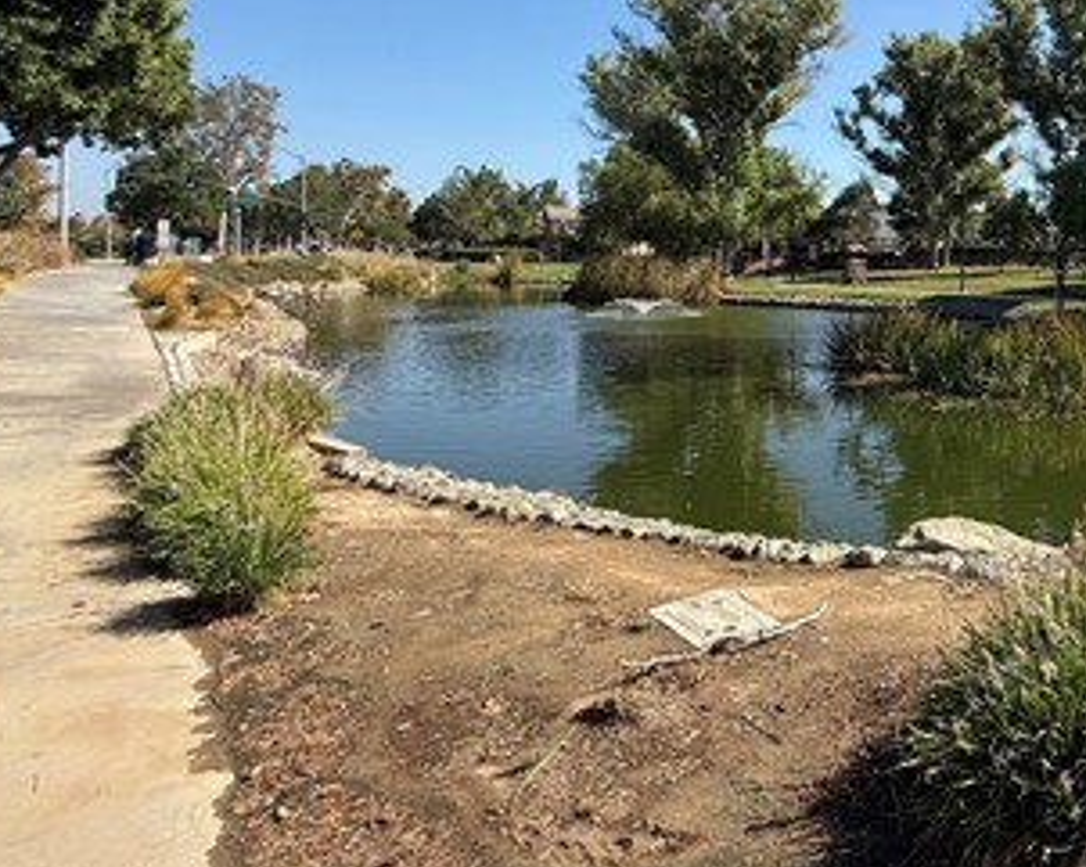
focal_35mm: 29
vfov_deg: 48.7
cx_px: 985
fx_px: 931
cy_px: 259
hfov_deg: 52.8
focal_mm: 2.22
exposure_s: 1/1125
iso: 50
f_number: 2.2
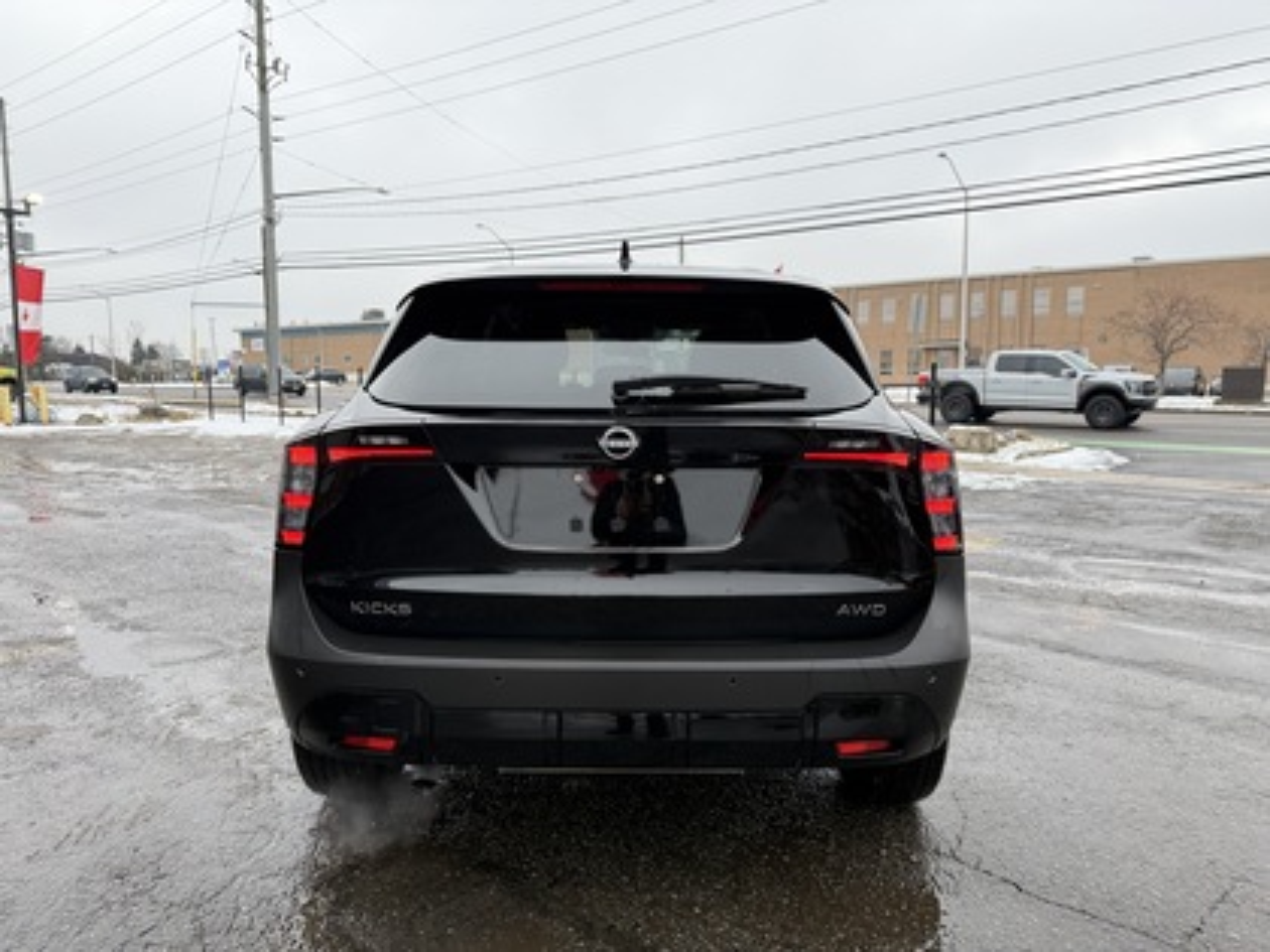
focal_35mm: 24
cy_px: 476
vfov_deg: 56.8
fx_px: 881
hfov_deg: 71.6
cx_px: 635
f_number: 1.78
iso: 160
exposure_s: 1/243
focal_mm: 6.76
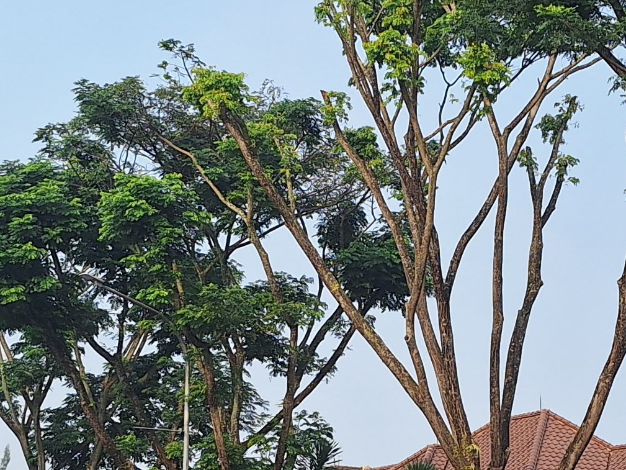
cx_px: 420
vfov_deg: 15.8
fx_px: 1682
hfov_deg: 21.0
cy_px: 386
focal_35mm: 93
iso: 40
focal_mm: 5.54
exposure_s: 1/1718
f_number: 1.8
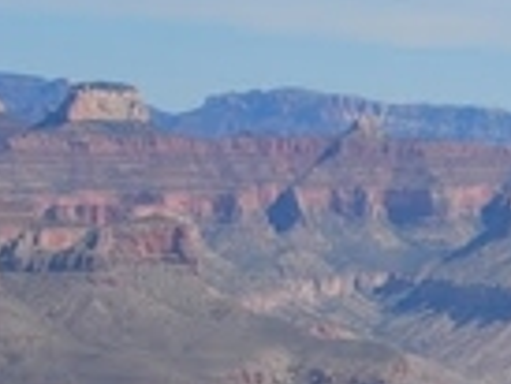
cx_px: 1093
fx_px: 3546
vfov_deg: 6.2
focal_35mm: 240
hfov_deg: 7.8
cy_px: 477
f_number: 10
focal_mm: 38
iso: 200
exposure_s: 1/400
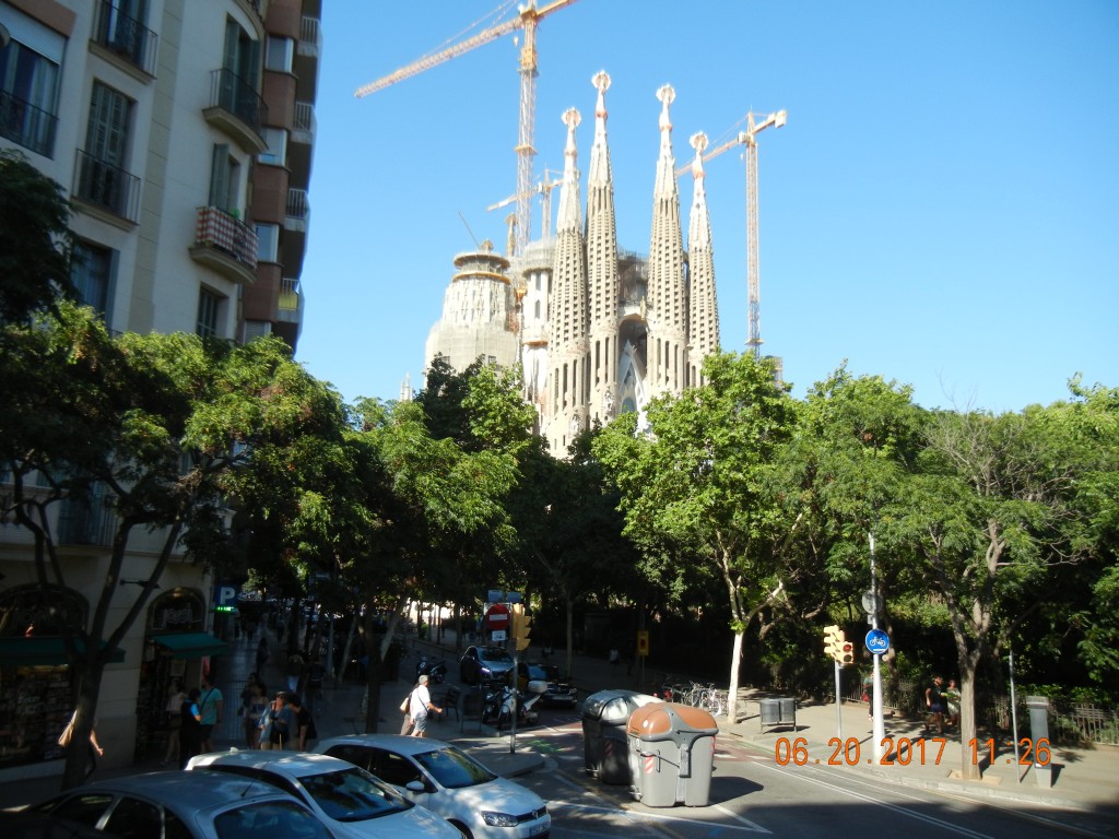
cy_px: 420
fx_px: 970
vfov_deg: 46.8
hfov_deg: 60.0
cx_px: 560
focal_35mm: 30
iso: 160
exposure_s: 1/725
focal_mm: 5.4
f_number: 3.5
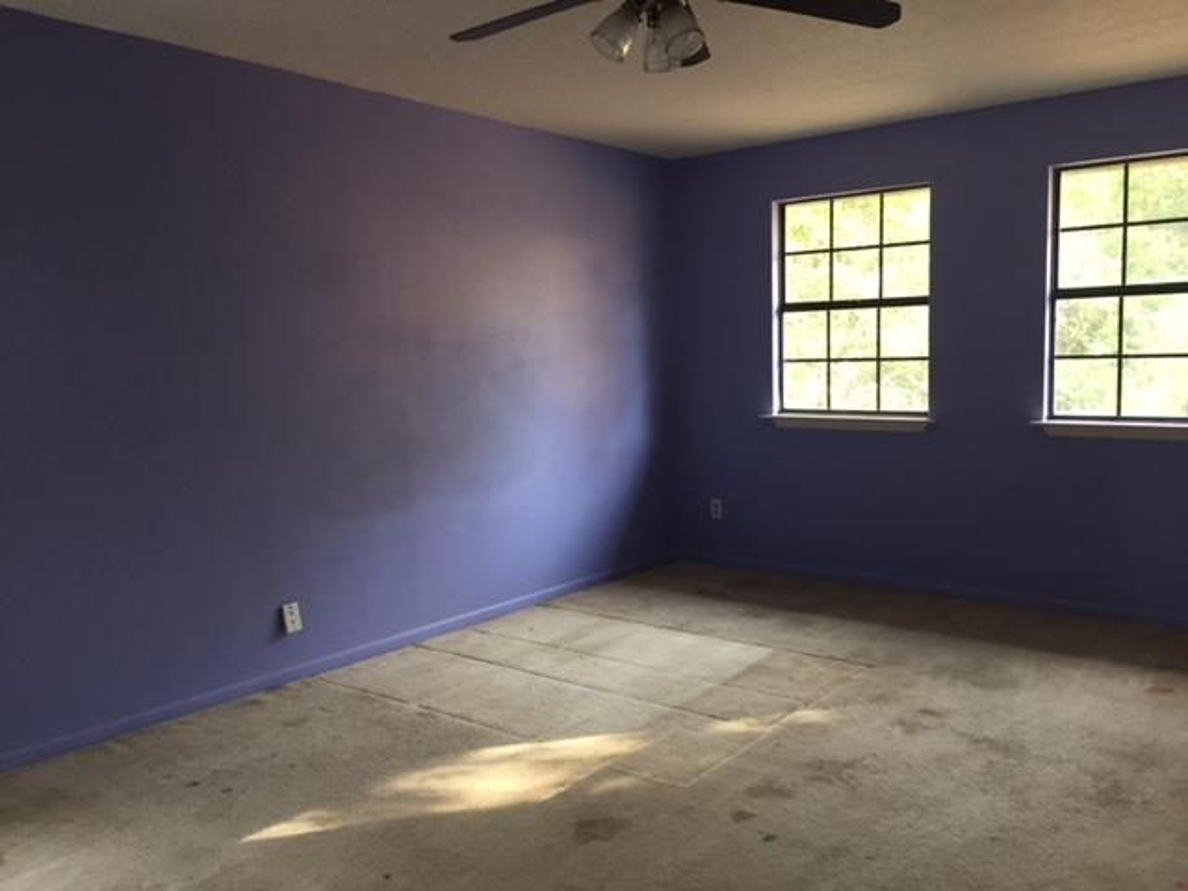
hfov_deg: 61.7
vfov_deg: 48.2
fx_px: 995
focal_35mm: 29
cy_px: 446
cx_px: 594
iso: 50
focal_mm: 4.15
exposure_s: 1/30
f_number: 2.2
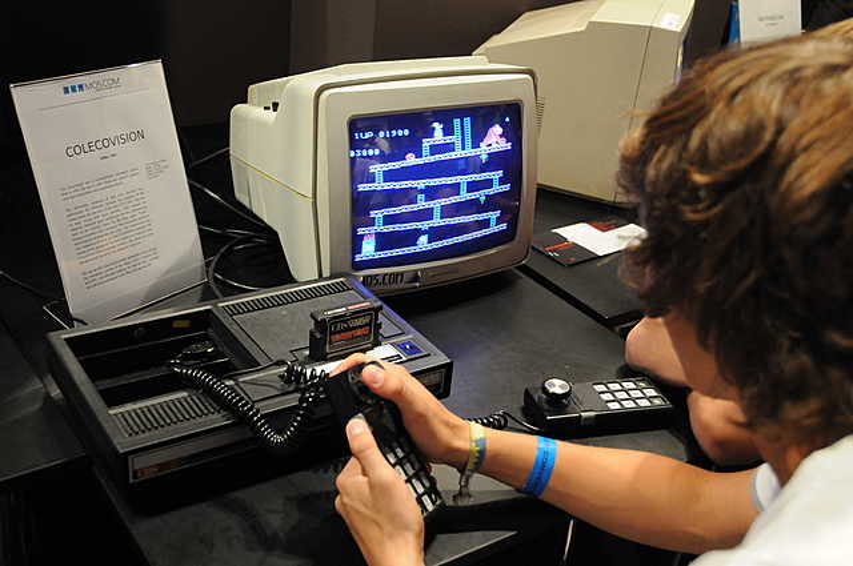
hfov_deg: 46.5
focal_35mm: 42
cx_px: 426
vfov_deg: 31.8
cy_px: 283
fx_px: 994
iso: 1600
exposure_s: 1/40
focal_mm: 28
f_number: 4
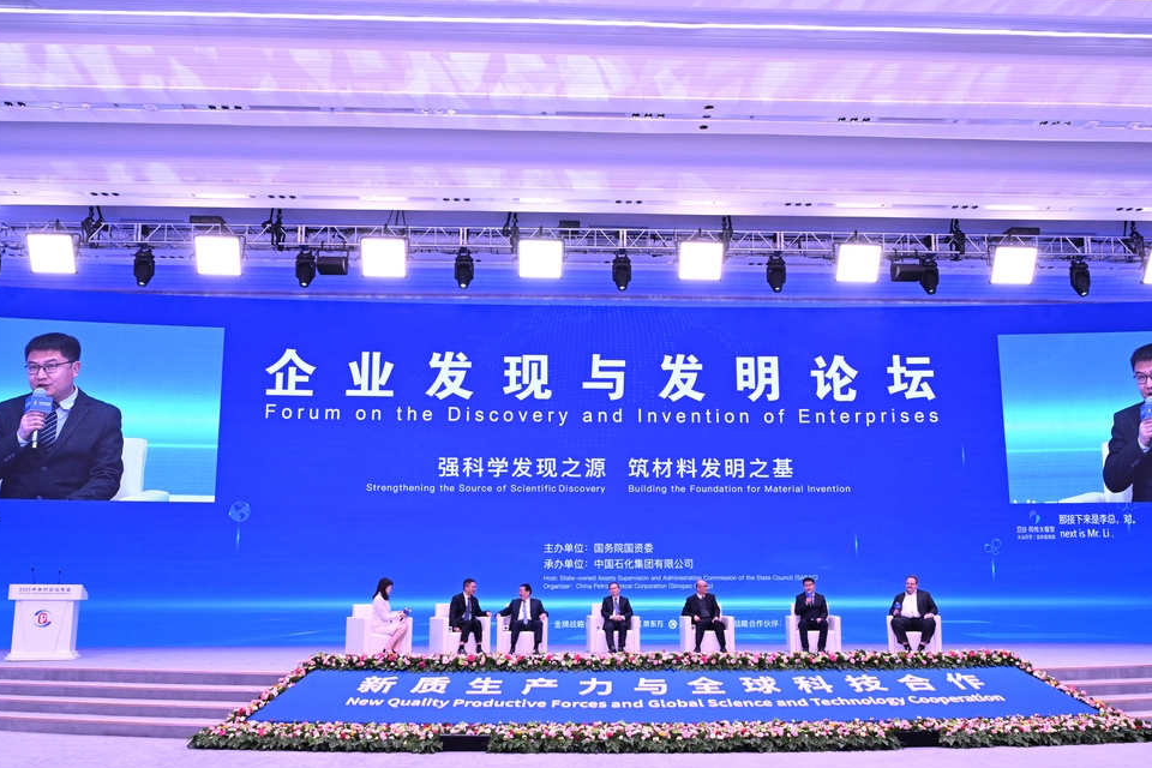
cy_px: 448
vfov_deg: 43.5
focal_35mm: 30
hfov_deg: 61.9
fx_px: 960
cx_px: 587
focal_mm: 24
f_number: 7.1
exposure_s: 1/200
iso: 2500
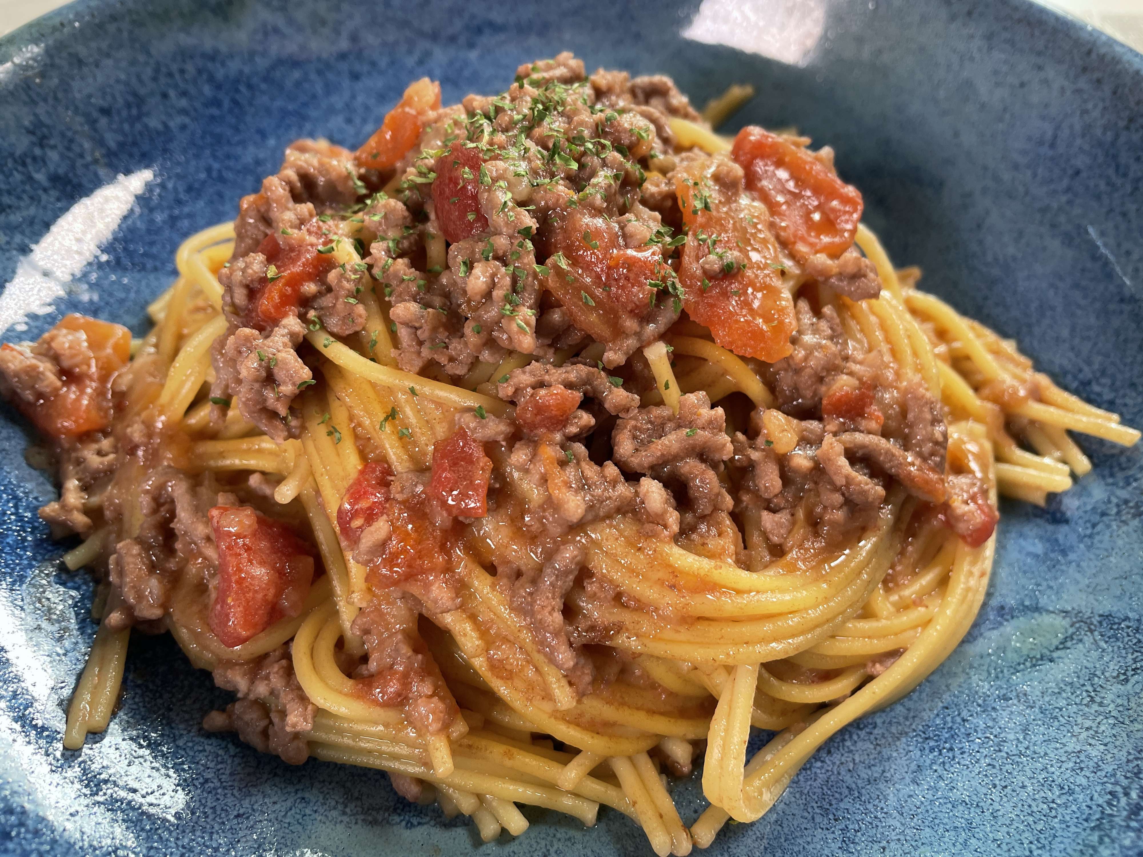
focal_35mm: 26
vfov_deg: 53.1
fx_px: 859
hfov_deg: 67.3
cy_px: 428
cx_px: 572
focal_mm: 4.2
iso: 80
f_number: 1.6
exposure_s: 1/121
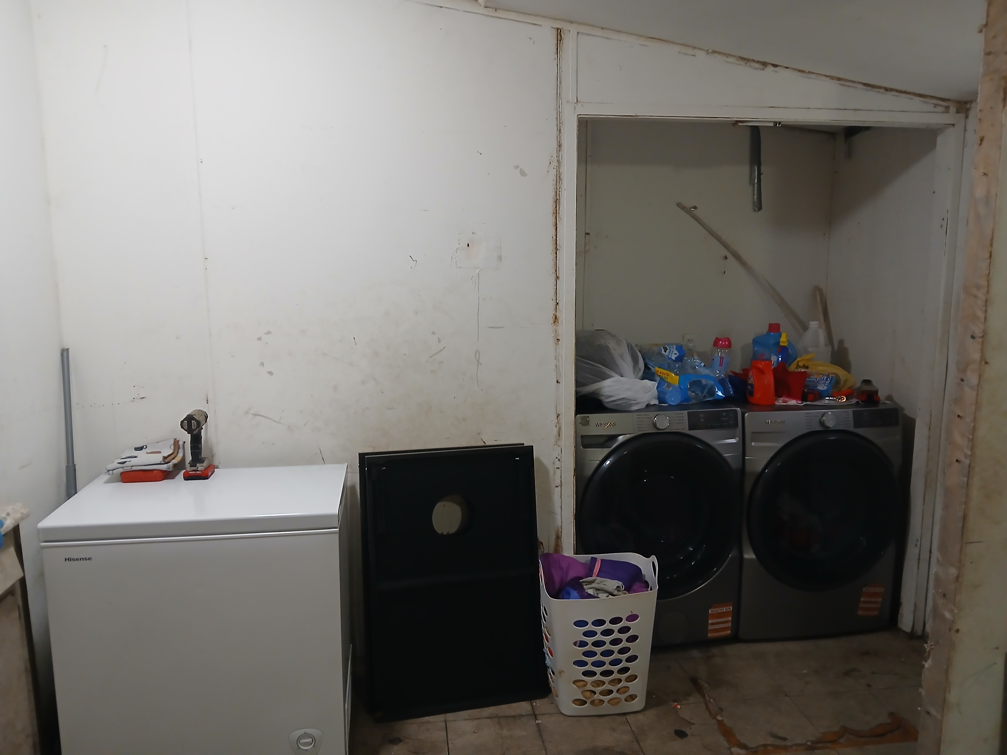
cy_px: 378
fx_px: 756
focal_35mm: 26
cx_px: 504
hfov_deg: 67.3
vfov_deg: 53.1
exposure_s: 1/24
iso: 400
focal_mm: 3.98
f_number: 1.8
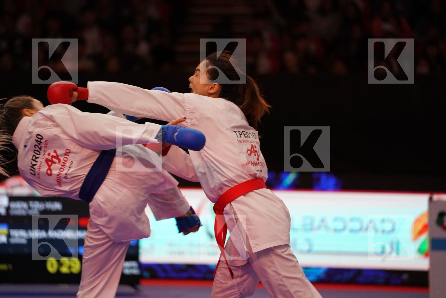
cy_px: 149
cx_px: 223
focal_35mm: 174
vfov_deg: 7.9
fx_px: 2155
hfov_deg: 11.8
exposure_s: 1/1000
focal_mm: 174
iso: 4000
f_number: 2.8
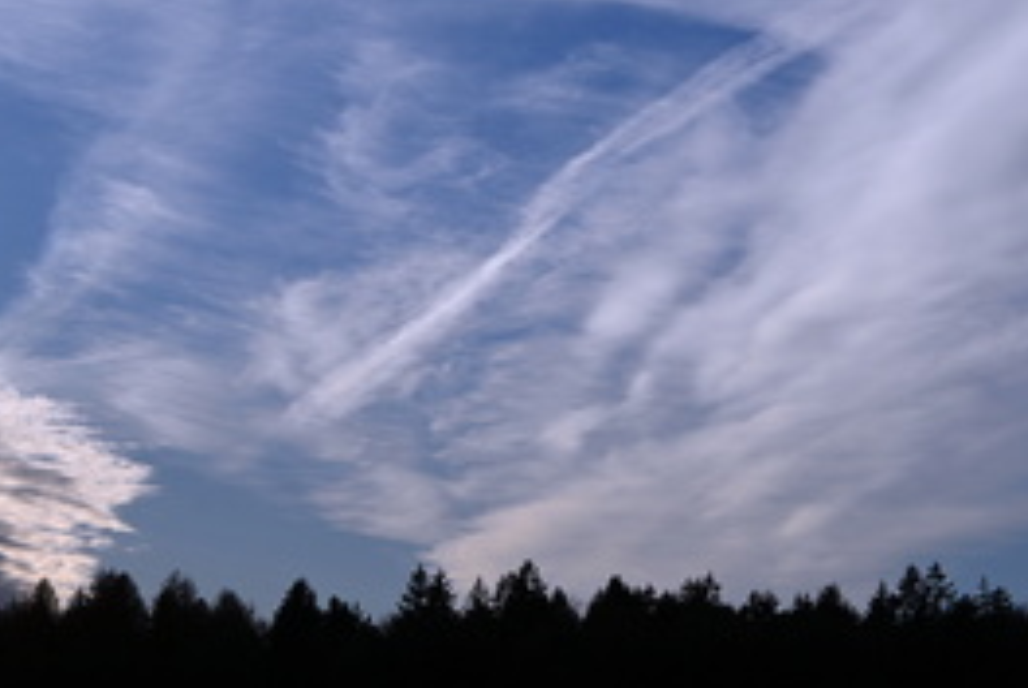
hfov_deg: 17.9
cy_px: 225
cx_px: 403
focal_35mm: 114
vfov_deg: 12.0
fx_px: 3259
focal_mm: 50
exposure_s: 1/800
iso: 100
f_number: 10
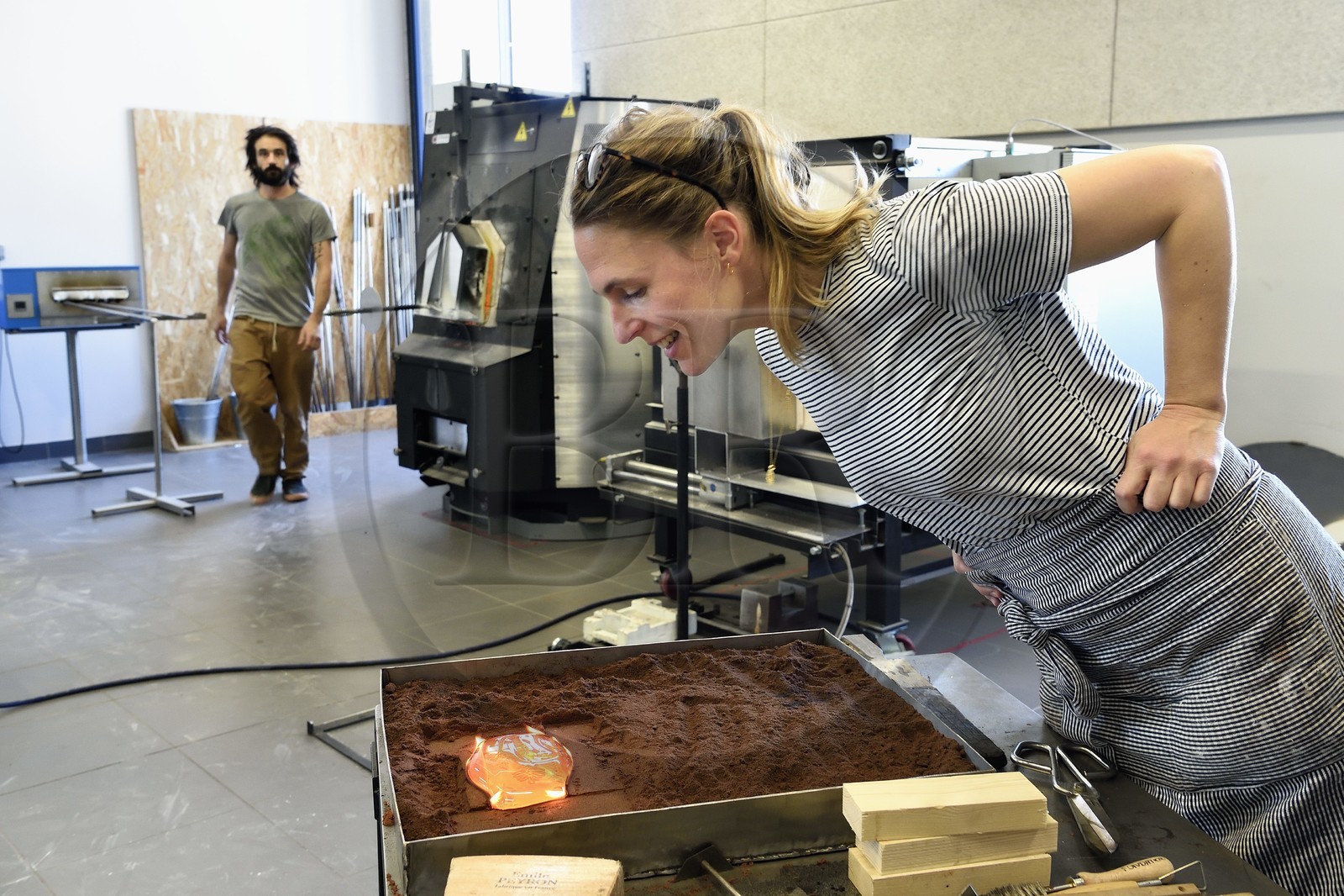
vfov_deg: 41.1
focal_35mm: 32
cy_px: 448
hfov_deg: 58.7
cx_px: 672
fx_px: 1194
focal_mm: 32
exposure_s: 1/50
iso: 1600
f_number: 7.1
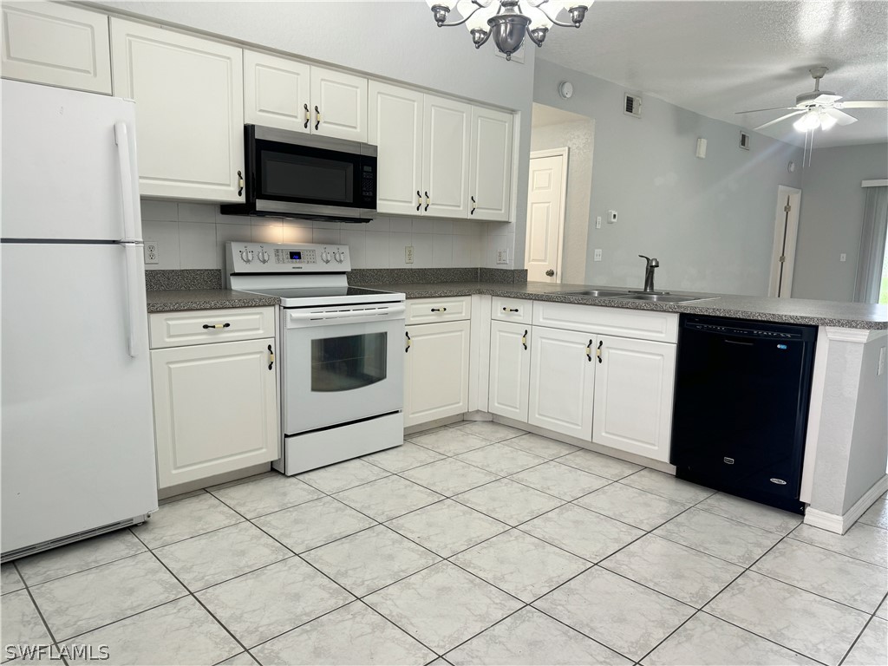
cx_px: 444
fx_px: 616
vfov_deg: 56.8
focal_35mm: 24
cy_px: 333
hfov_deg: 71.6
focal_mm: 6.76
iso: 125
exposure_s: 1/120
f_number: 1.78
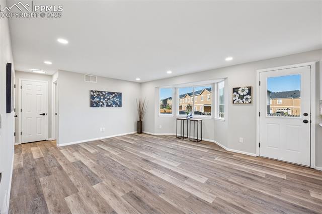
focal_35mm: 15
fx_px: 134
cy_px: 107
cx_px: 161
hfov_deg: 100.4
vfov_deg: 77.3
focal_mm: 15
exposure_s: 1/10
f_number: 11
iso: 100
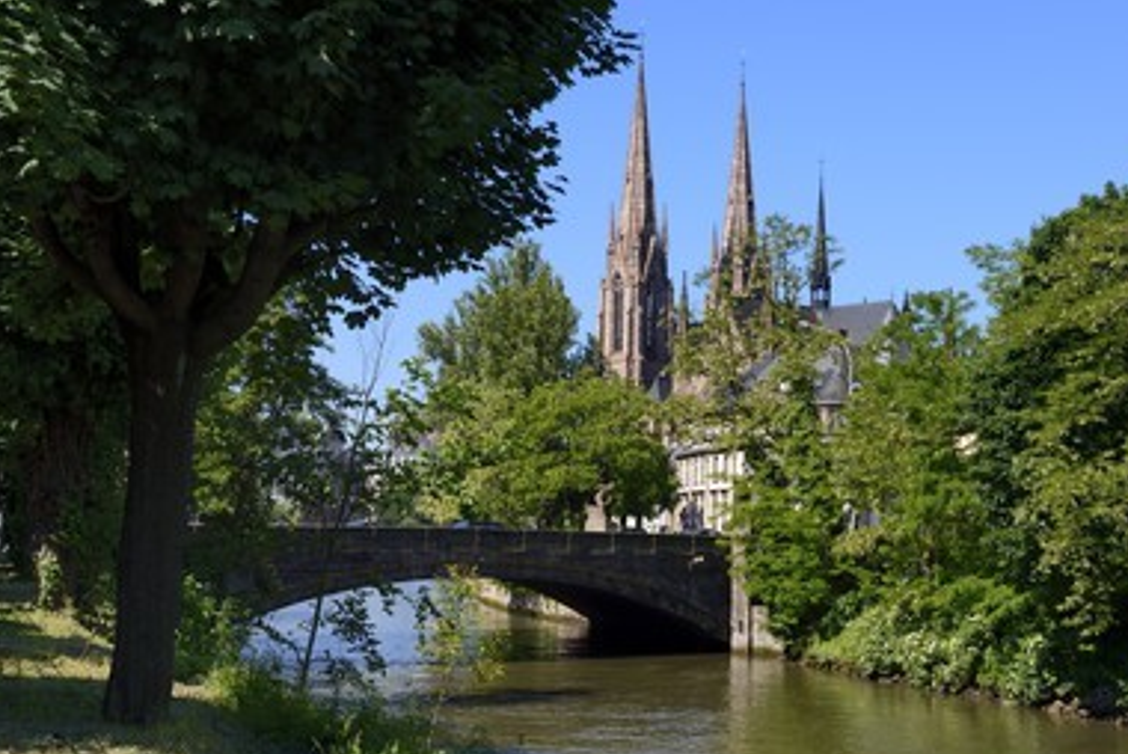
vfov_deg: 25.6
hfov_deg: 37.5
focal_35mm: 53
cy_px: 410
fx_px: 1662
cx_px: 609
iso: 200
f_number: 10
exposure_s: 1/250
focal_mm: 48
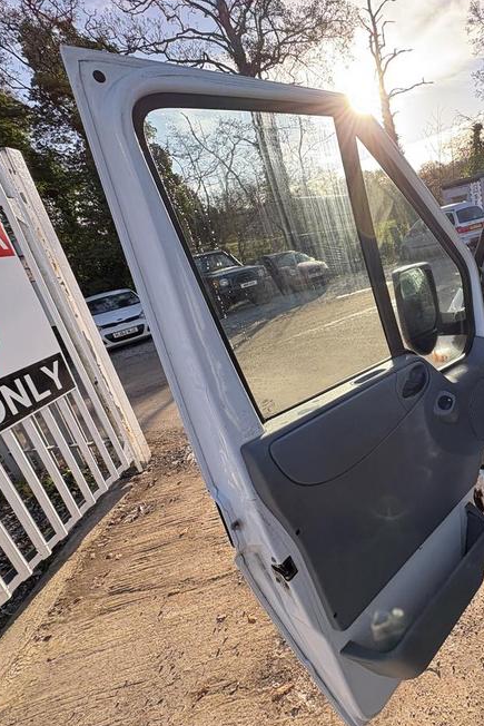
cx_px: 379
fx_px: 403
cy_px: 356
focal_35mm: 20
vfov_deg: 84.0
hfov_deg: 57.8
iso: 40
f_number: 2.2
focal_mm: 2.22
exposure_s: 1/341
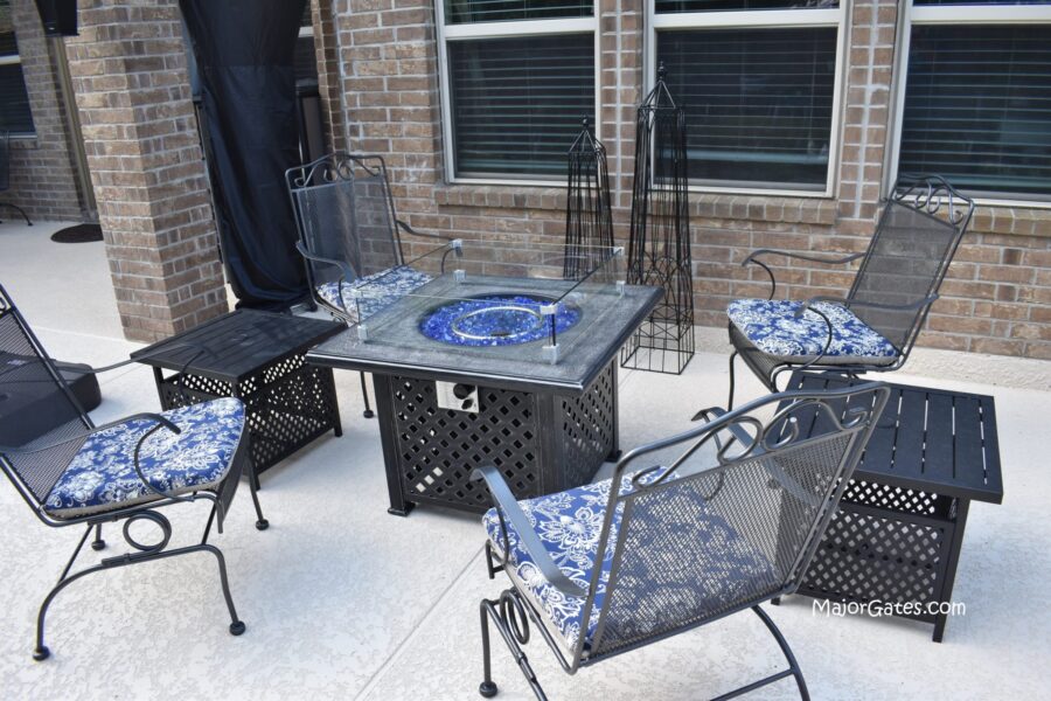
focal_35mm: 27
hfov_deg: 67.4
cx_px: 526
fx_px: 788
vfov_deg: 47.9
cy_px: 350
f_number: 5.6
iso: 360
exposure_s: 1/250
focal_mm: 18
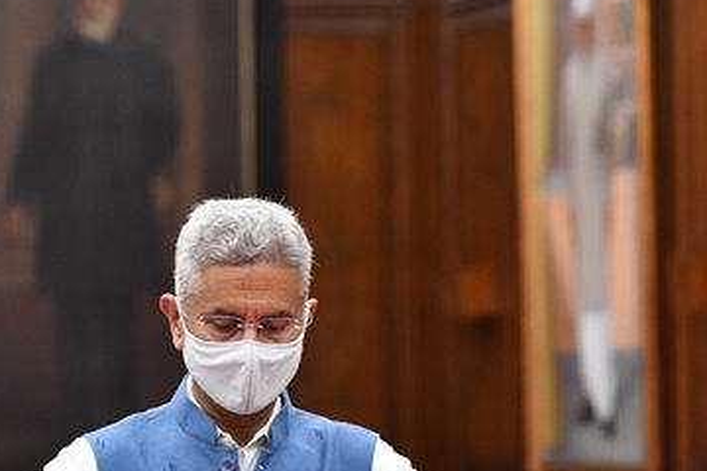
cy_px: 429
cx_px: 334
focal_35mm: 249
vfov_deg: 5.5
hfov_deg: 8.3
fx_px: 4890
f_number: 4
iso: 2000
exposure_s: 1/200
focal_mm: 112
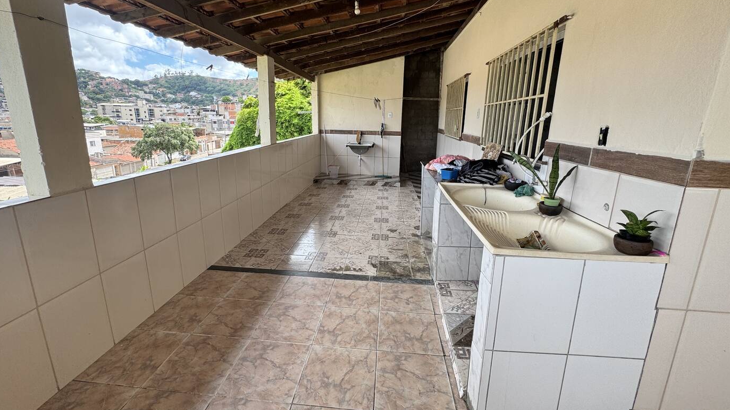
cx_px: 361
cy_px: 185
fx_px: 310
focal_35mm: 16
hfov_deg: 99.4
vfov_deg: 66.9
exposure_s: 1/265
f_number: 2.2
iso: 40
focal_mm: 2.22
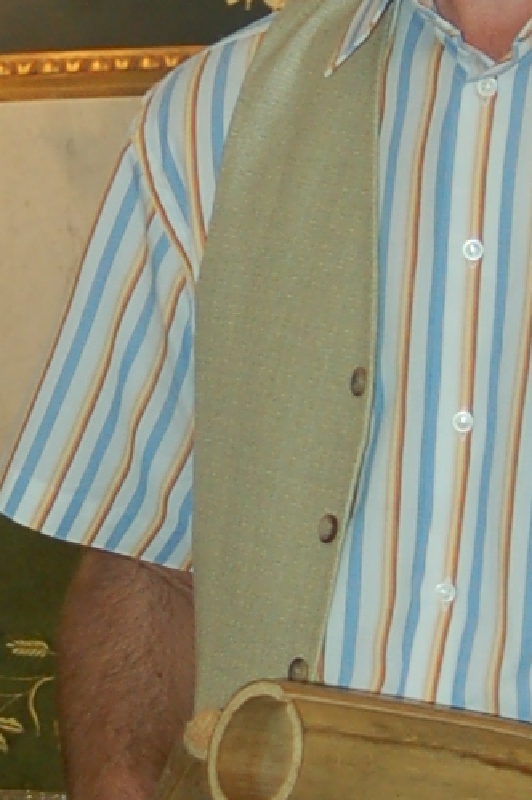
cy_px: 452
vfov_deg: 10.3
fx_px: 4417
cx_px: -173
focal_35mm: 199
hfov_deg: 6.8
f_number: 3.8
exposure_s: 1/60
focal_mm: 22
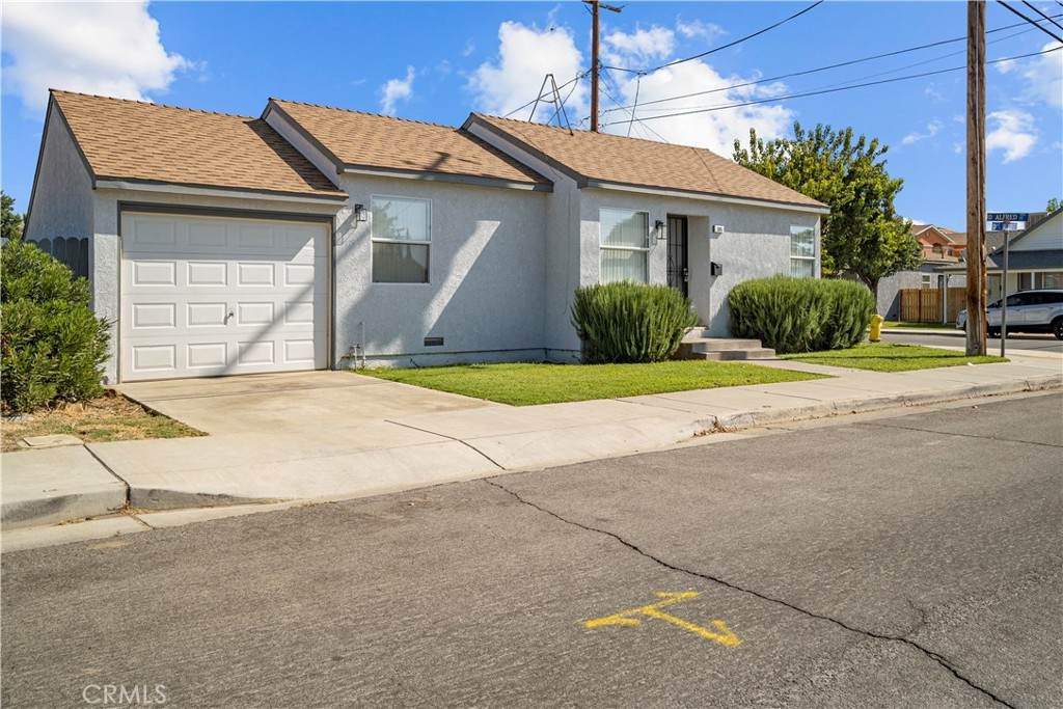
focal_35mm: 27
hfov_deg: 67.4
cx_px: 532
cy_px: 354
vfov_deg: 47.9
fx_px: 797
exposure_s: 1/400
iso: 250
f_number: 8
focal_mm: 18
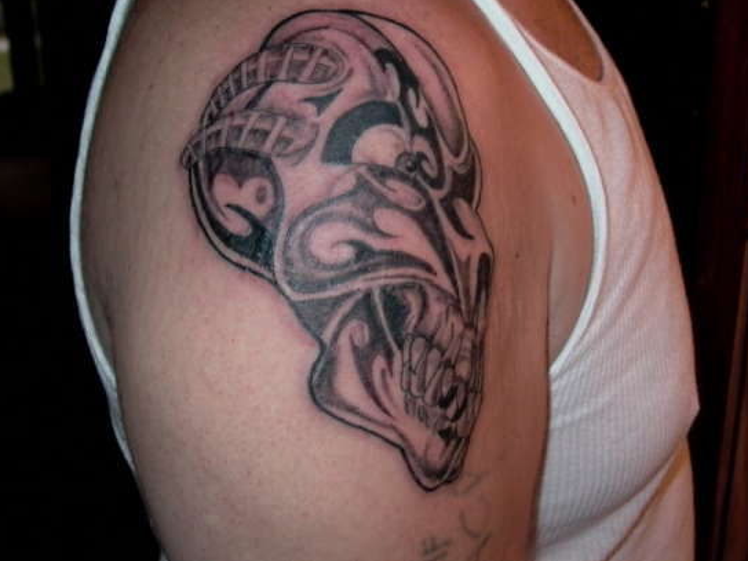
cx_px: 354
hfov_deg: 44.8
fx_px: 907
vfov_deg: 34.3
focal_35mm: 42
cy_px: 252
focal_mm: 8.19
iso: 100
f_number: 2.13
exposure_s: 1/64.2
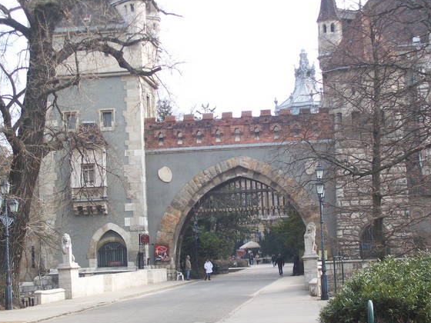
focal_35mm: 80
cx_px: 222
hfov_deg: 24.4
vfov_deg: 18.4
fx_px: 996
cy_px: 175
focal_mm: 11.6
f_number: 3.8
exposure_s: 1/281
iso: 80
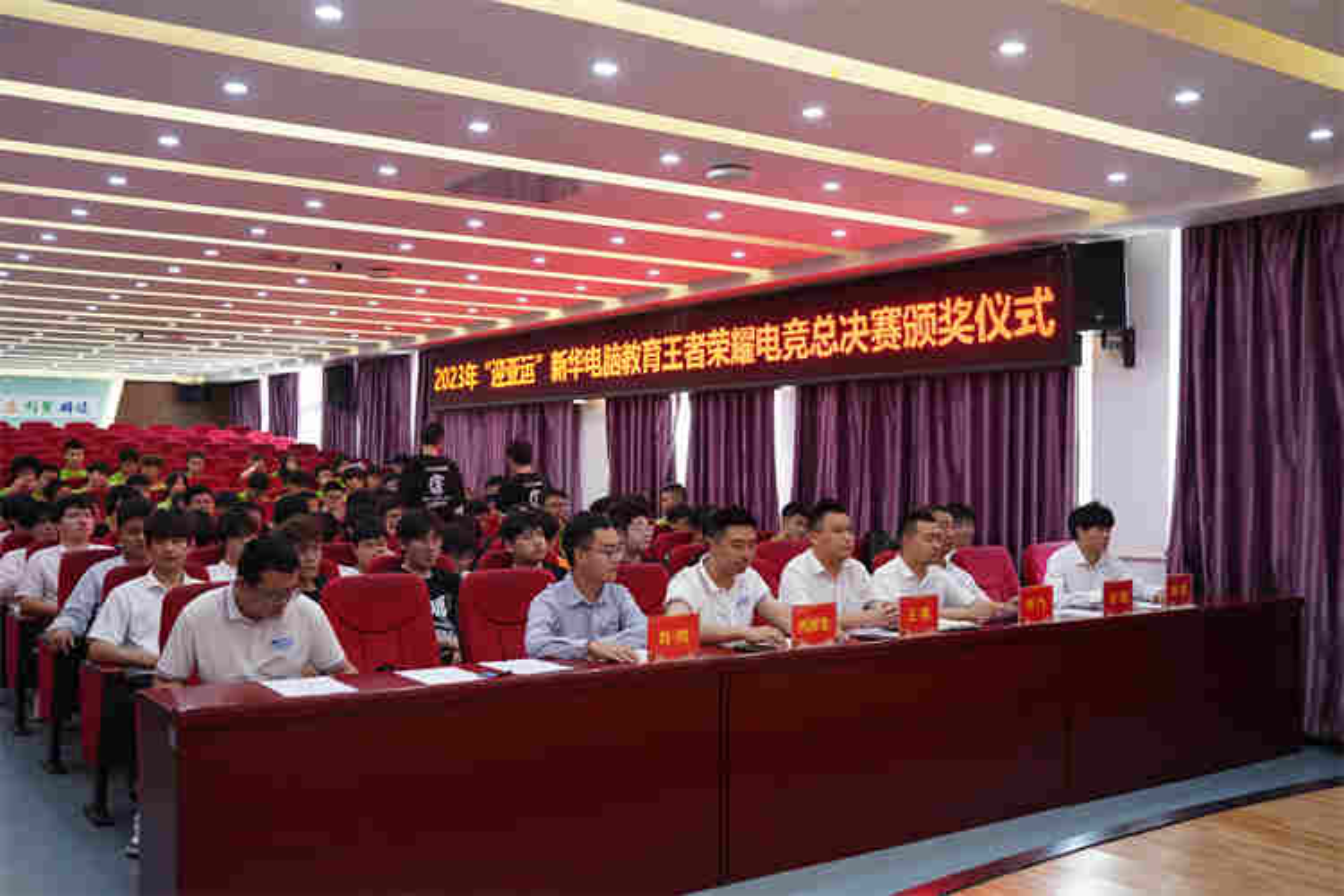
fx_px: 1269
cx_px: 672
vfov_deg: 38.9
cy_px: 448
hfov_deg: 55.8
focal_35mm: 34
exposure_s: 1/100
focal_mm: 34
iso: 1000
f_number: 3.5
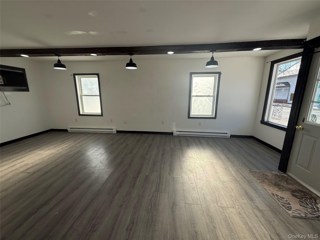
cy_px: 120
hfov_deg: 102.1
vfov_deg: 85.7
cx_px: 160
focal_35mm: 14
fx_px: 129
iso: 64
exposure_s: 1/717
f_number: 2.2
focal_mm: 2.22
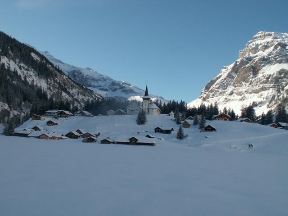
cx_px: 144
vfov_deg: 40.7
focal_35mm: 35
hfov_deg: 52.6
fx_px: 291
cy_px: 108
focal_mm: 5.86
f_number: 7.1
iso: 50
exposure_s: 1/250
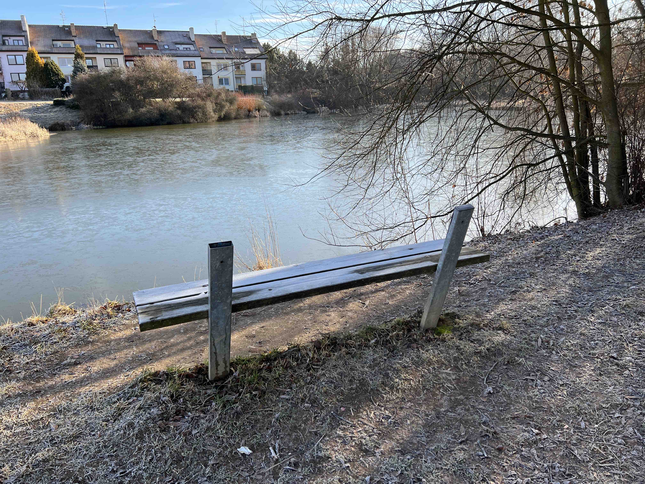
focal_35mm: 26
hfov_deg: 67.3
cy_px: 242
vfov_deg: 53.1
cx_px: 322
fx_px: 484
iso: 50
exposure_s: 1/909
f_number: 1.5
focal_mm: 5.7
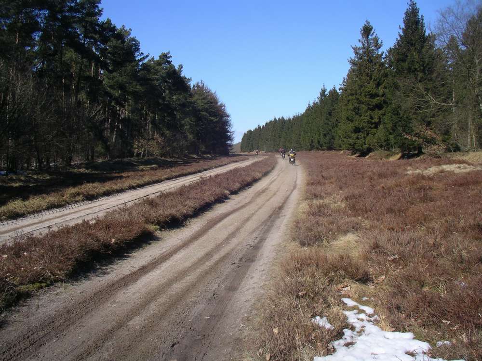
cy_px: 180
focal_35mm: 37
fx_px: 515
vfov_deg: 38.7
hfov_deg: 50.1
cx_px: 241
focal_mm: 5.7
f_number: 6.9
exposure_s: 1/160
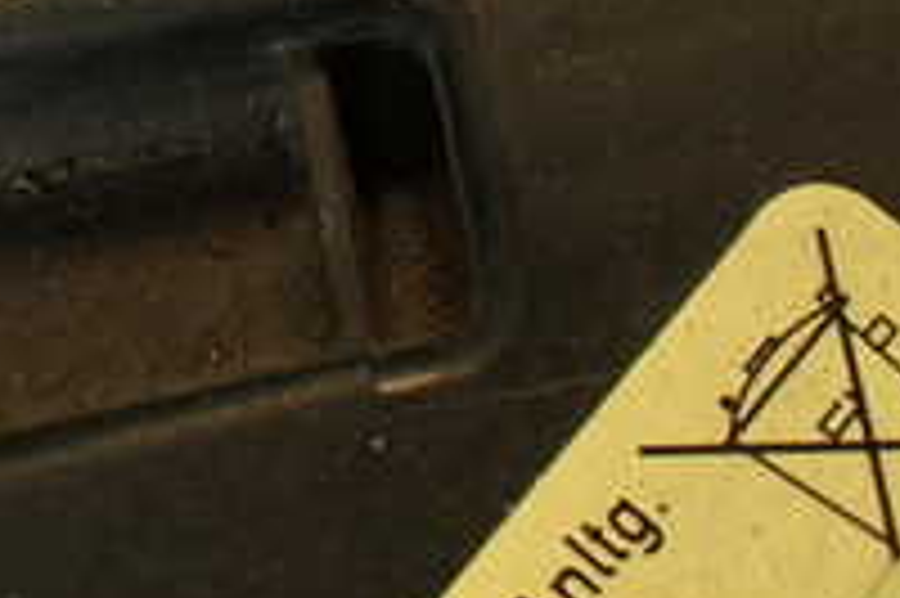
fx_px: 2498
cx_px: 50
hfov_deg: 19.9
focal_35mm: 100
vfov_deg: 13.2
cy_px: -198
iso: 200
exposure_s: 1/60
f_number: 2.4
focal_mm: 5.79
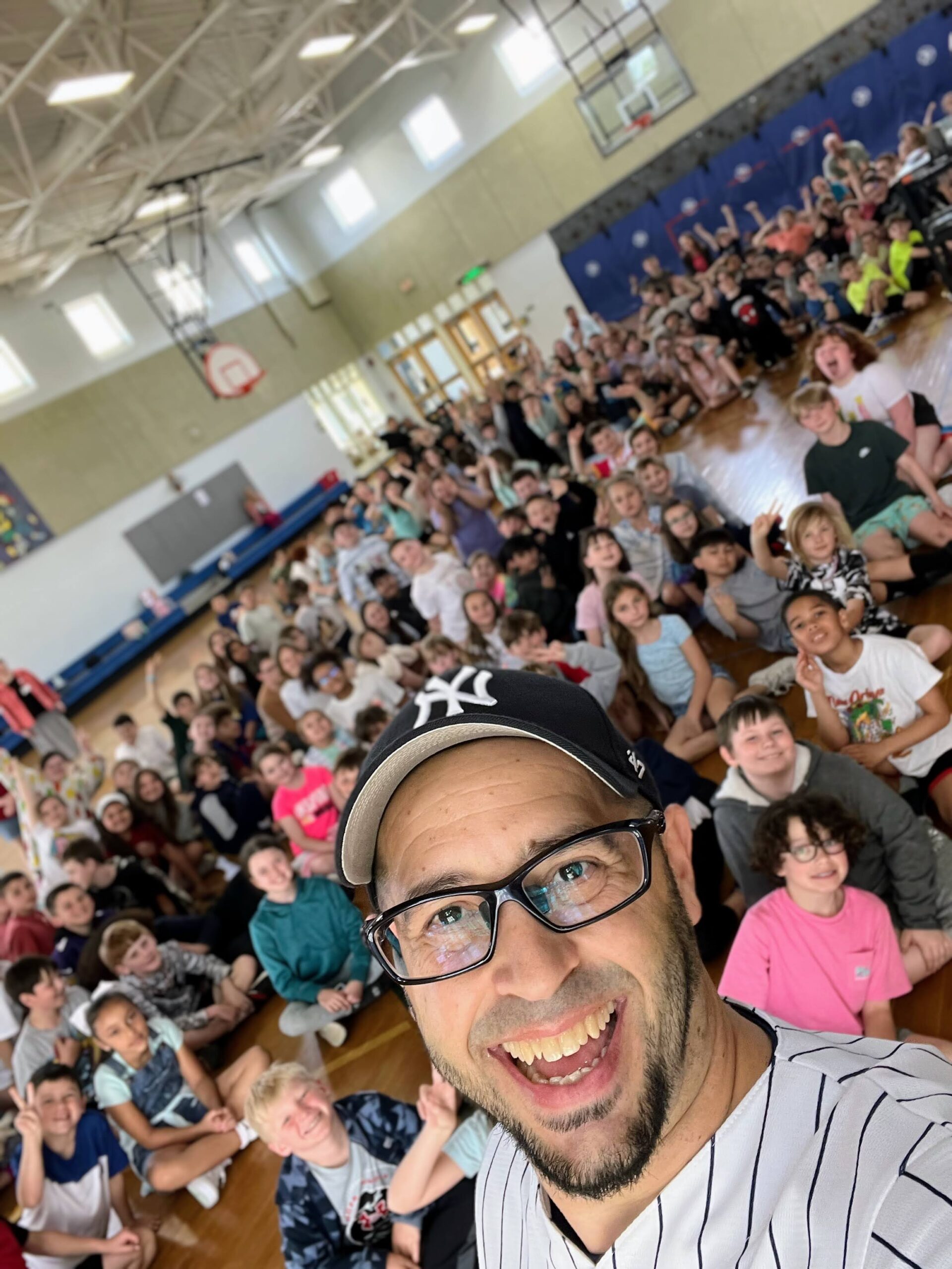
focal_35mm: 30
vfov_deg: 60.0
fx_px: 1100
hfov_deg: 46.8
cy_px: 634
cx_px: 476
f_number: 2.2
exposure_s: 1/60
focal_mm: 2.71
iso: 125
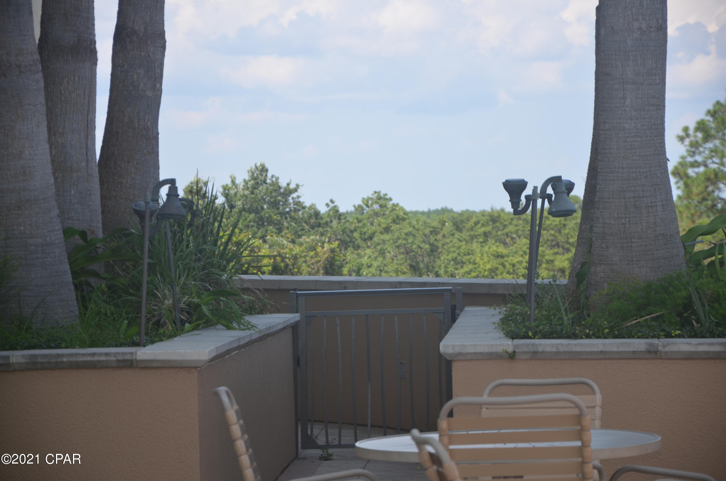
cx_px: 363
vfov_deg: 8.7
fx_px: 3170
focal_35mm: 158
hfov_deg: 13.1
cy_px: 240
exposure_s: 1/250
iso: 100
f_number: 5.6
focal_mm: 105
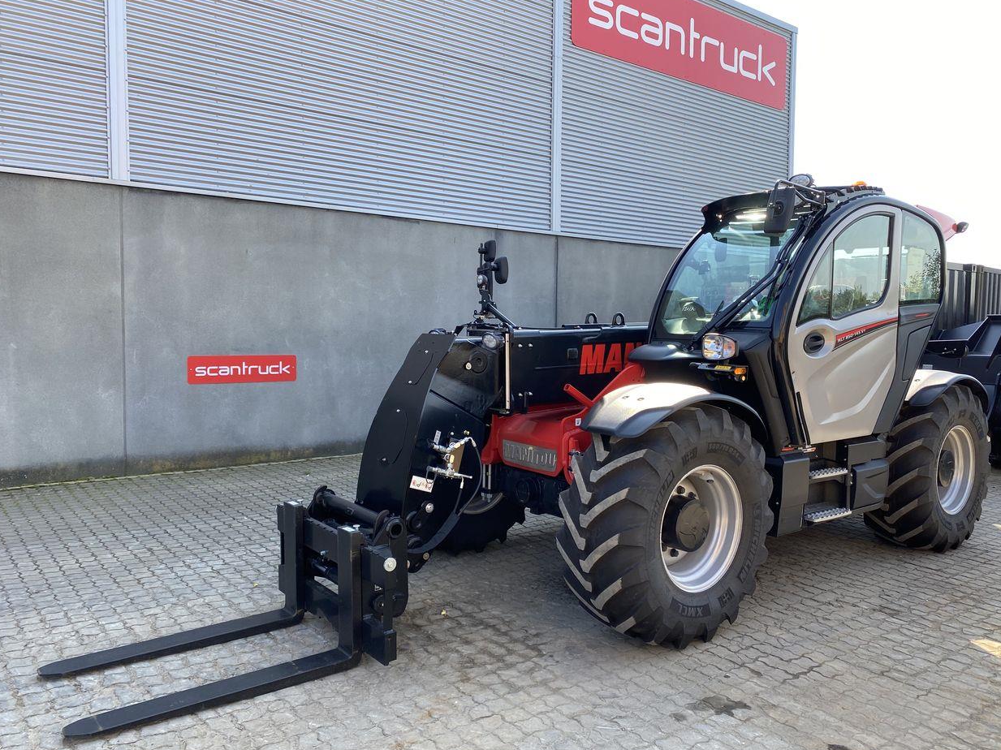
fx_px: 781
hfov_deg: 65.3
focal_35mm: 27
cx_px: 513
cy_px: 381
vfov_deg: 51.3
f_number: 1.8
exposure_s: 1/437
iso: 32
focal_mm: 4.25
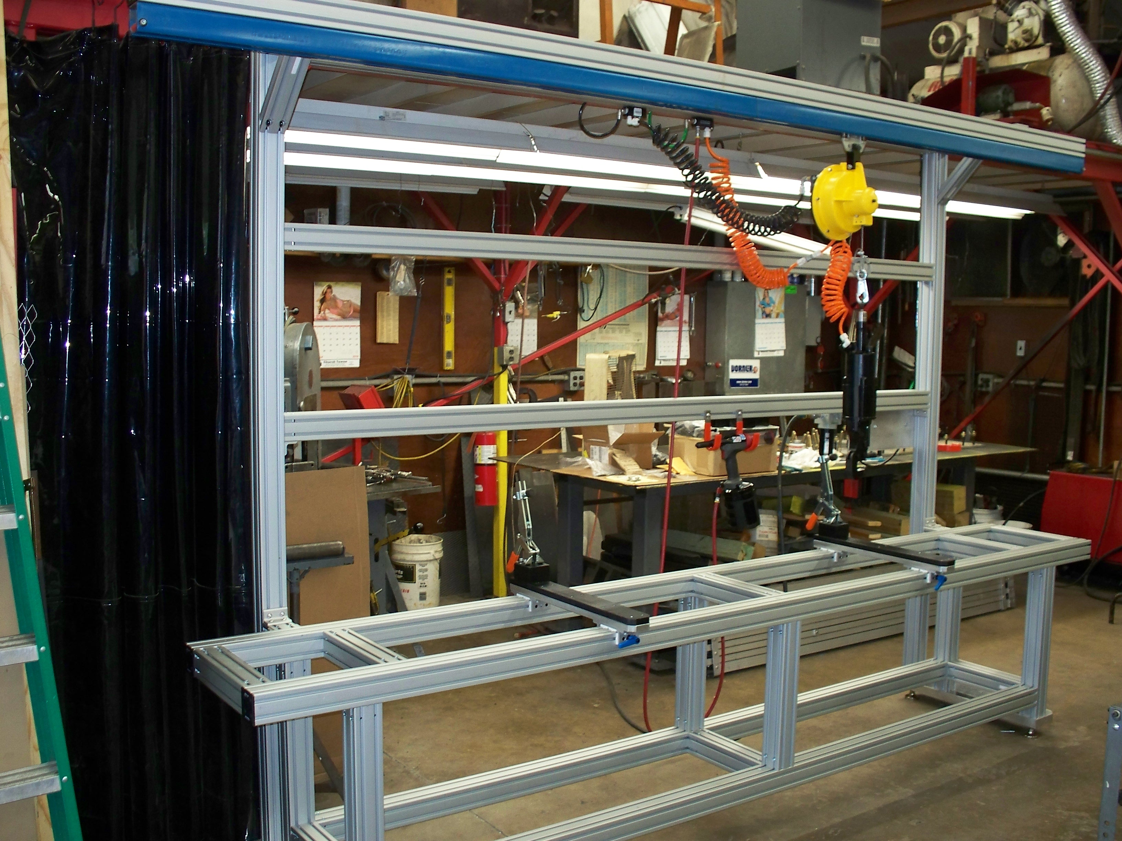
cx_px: 561
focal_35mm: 36
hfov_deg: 51.4
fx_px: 1167
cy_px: 420
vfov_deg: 39.7
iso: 200
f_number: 2.8
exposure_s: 1/40
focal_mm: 7.54
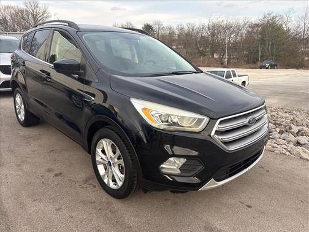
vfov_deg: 53.1
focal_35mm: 26
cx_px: 154
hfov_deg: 67.3
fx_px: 232
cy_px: 116
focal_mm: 5.96
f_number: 1.6
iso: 50
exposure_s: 1/427
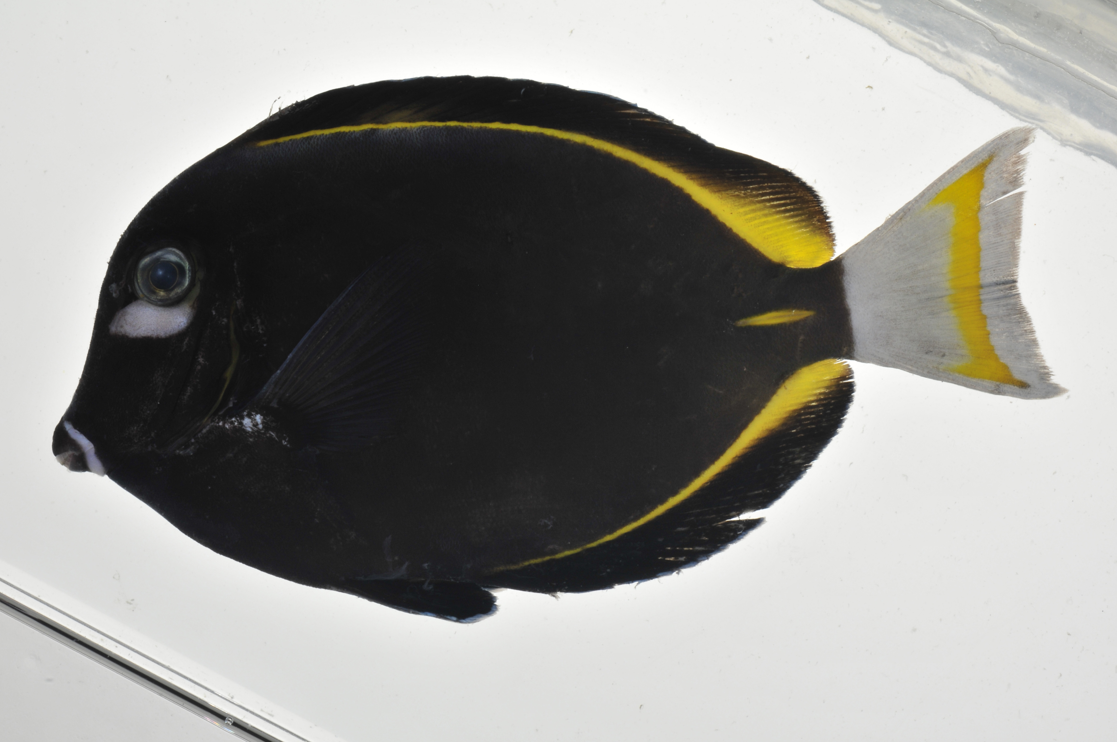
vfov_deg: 8.7
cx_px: 558
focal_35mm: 158
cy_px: 371
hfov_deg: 13.1
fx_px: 4881
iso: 200
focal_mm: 105
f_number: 25
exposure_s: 1/60
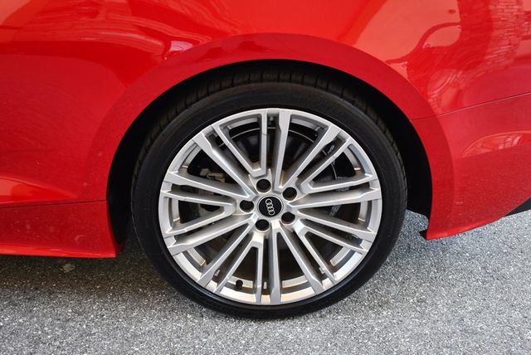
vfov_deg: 36.9
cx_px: 266
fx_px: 531
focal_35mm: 36
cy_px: 178
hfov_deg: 53.1
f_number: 3.5
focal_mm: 18
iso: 500
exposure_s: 1/250
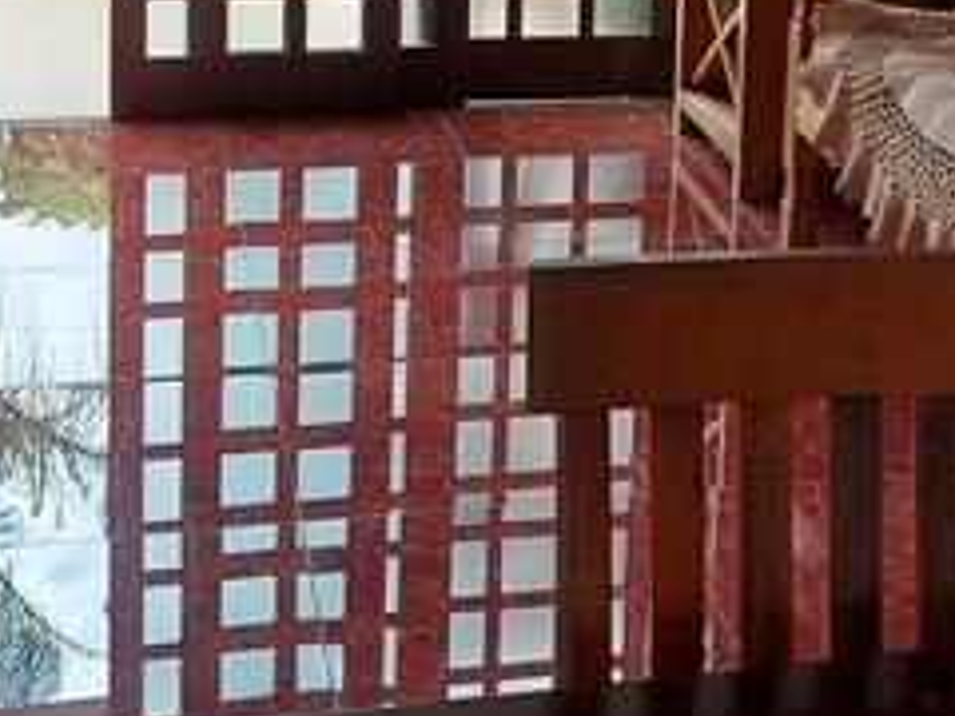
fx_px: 1986
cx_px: 565
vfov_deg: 19.3
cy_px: -127
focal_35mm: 72
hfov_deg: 27.0
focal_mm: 5.23
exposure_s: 1/60
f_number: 1.8
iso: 32
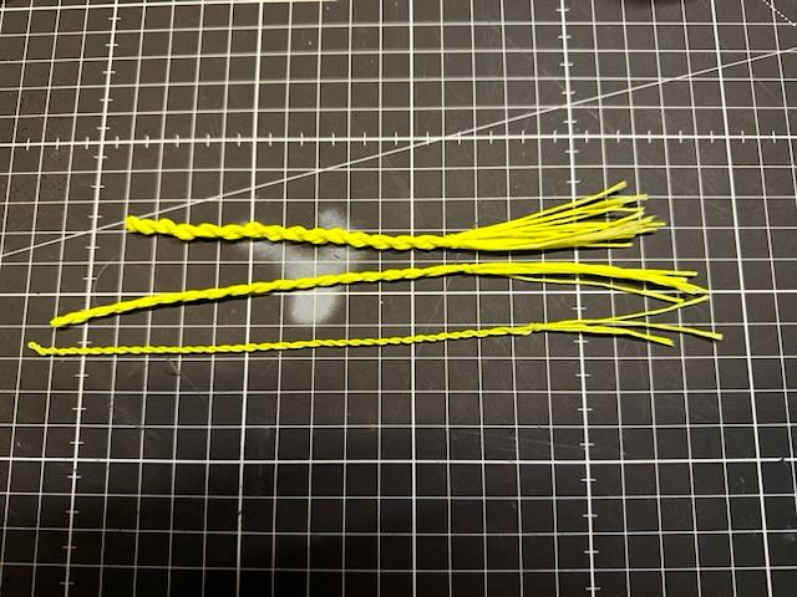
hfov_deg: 71.6
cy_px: 298
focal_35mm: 24
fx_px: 553
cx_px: 398
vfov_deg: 56.8
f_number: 1.78
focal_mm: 6.76
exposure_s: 1/60
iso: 320
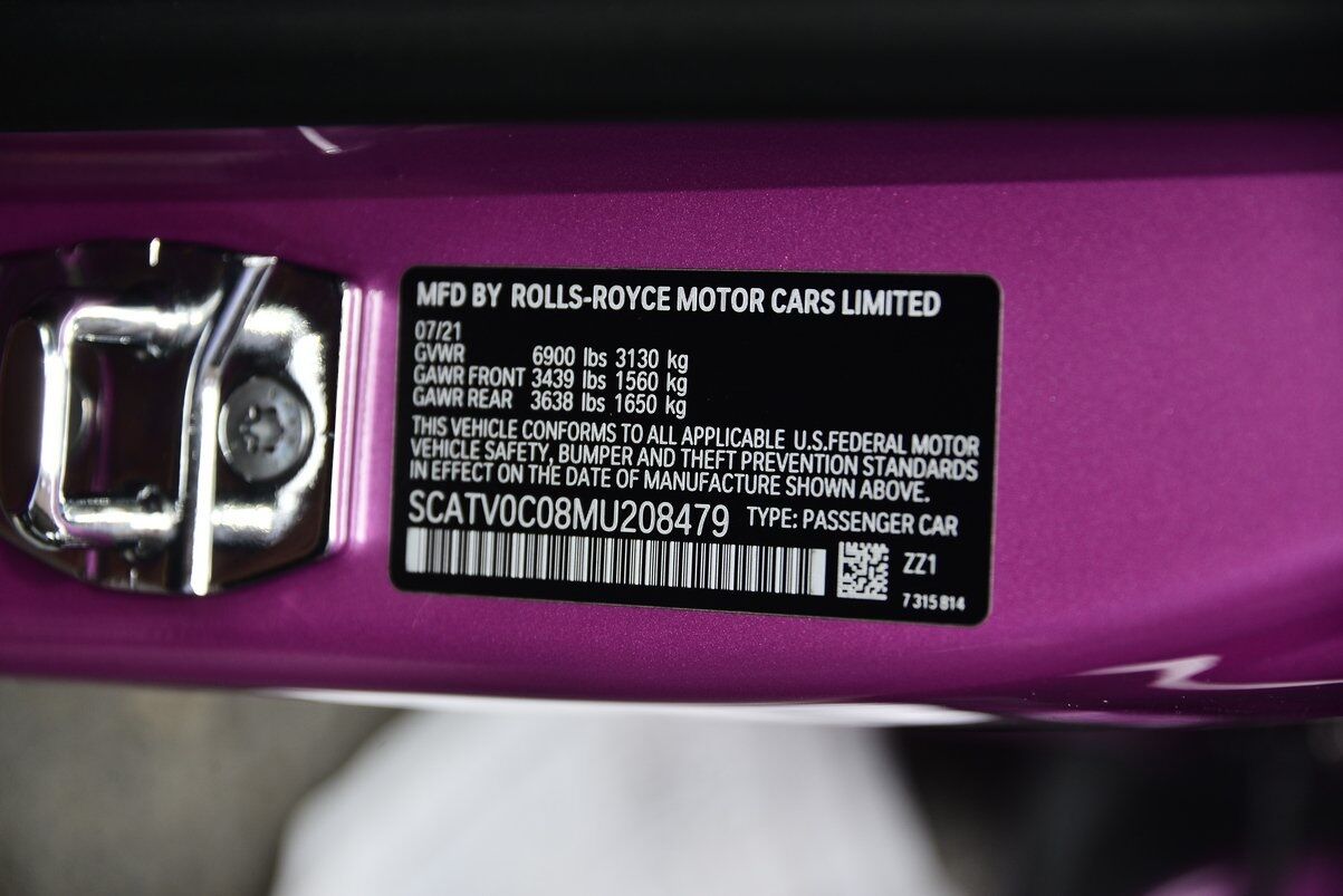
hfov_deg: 14.1
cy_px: 448
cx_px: 672
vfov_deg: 9.5
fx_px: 5411
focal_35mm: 145
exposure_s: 1/80
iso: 200
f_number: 5.6
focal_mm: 145
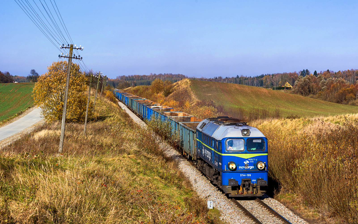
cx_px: 179
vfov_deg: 13.9
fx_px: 917
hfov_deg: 22.1
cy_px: 118
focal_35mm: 94
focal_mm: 92
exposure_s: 1/1000
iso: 250
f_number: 10
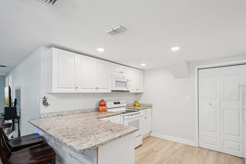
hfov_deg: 93.3
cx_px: 122
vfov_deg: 70.4
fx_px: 116
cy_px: 86
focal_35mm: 17
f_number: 8
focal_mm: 16
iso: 400
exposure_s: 1/15
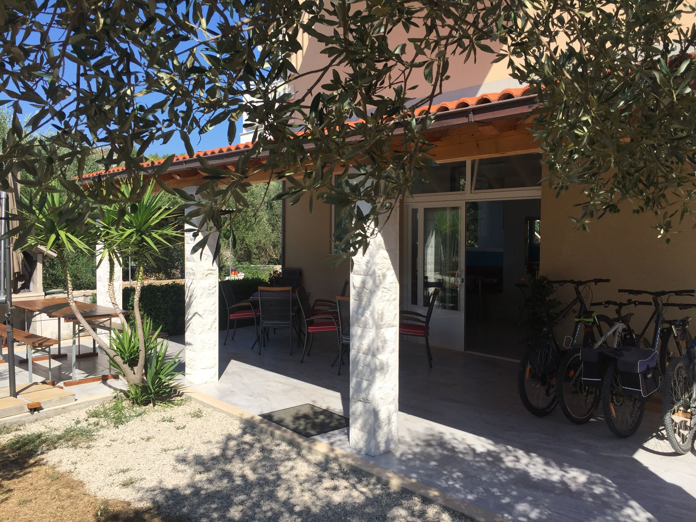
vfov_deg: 48.2
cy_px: 261
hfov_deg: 61.7
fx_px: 583
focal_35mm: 29
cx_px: 348
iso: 32
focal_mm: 4.15
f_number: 2.2
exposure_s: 1/1721
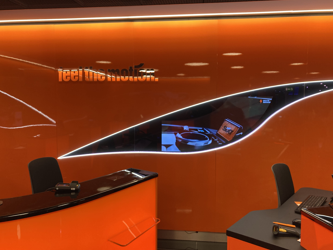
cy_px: 126
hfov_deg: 61.7
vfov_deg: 48.2
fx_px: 279
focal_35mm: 29
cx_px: 164
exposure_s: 1/60
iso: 100
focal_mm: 4
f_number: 1.8
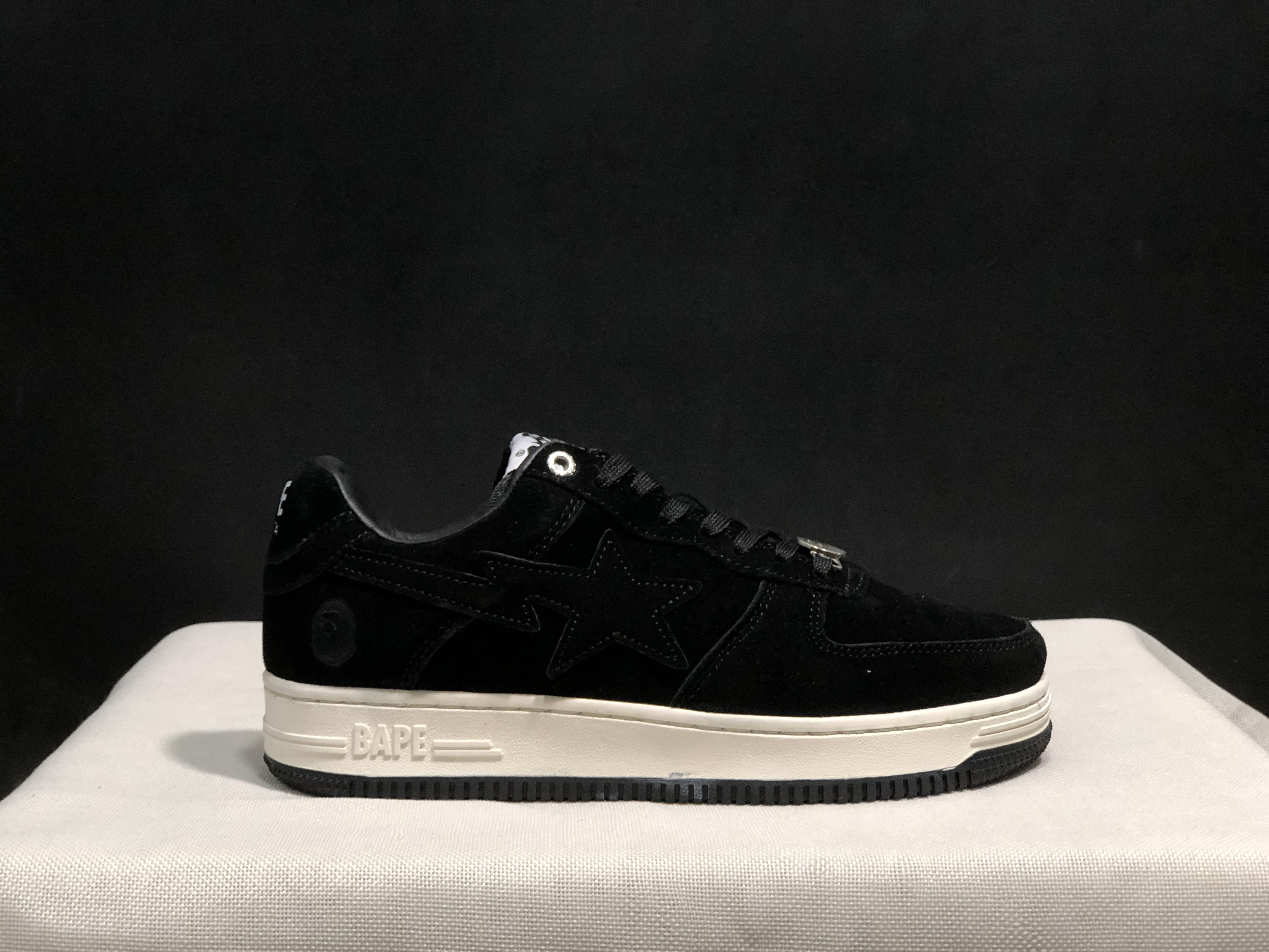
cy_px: 476
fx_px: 2090
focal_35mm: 57
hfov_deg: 33.8
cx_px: 634
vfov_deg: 25.7
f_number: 2.8
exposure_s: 1/30
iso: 125
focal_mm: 6.6
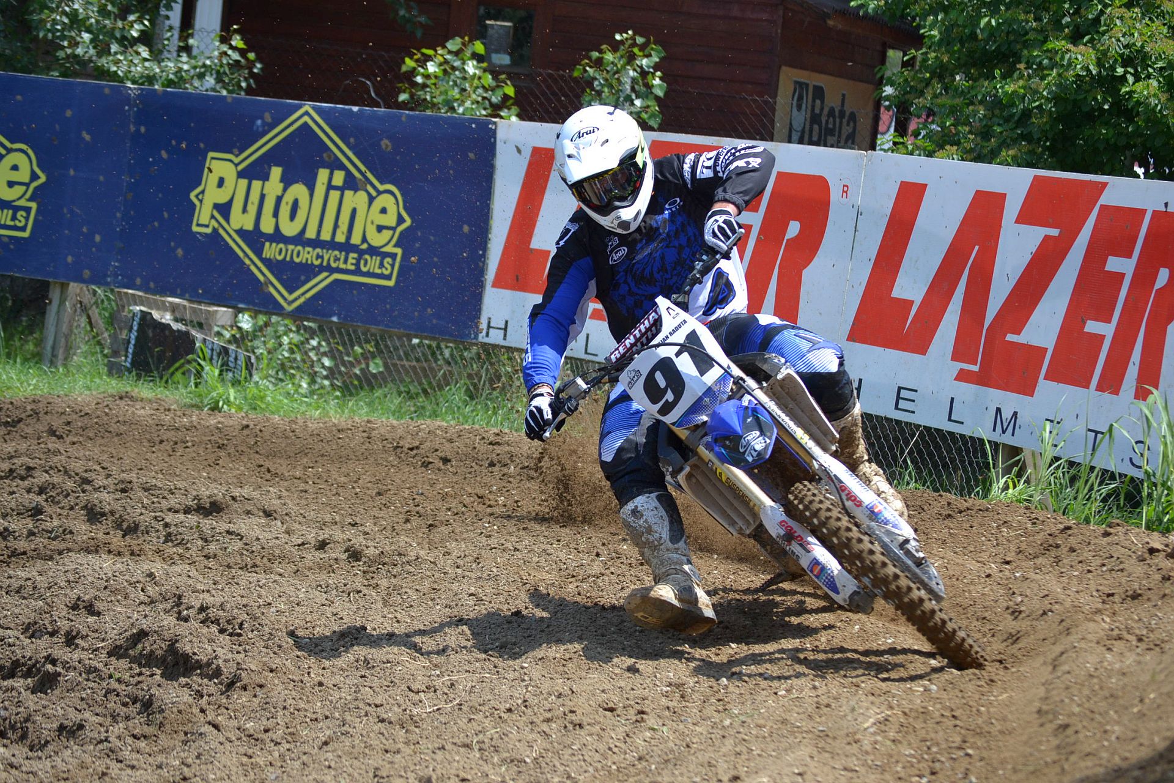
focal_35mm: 128
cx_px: 587
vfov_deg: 10.8
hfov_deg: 16.1
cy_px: 392
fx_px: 4158
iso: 400
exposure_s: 1/1250
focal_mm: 85
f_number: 5.6
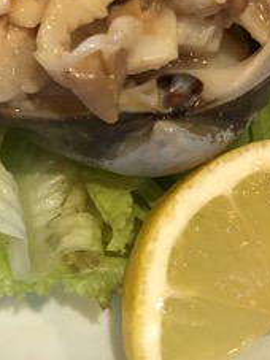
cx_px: 100
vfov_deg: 24.5
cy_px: 106
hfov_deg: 18.6
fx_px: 822
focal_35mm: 79
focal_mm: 4
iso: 100
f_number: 1.8
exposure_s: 1/13
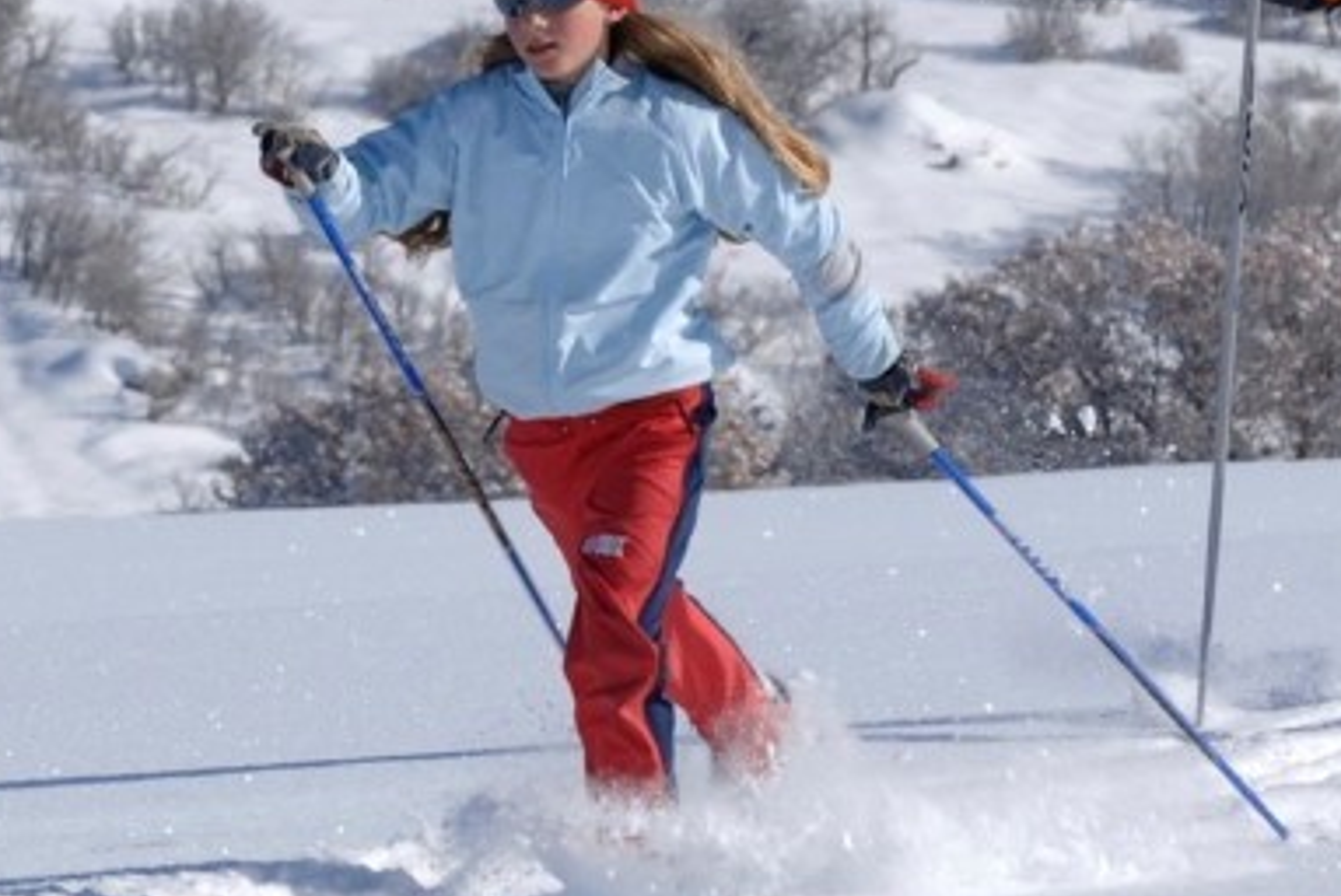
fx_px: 22683
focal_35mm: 609
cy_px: 88
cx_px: 511
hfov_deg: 3.4
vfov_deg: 2.3
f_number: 8
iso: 100
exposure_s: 1/400
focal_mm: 135
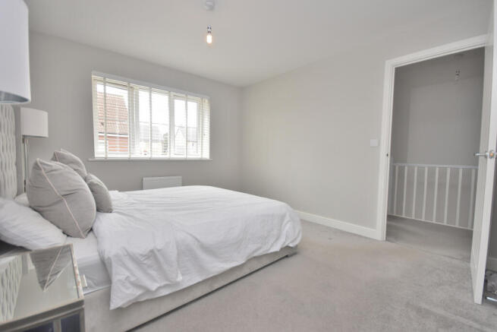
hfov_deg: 100.4
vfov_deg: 77.4
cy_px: 166
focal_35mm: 15
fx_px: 207
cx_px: 248
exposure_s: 1/200
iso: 320
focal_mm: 10
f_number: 4.5
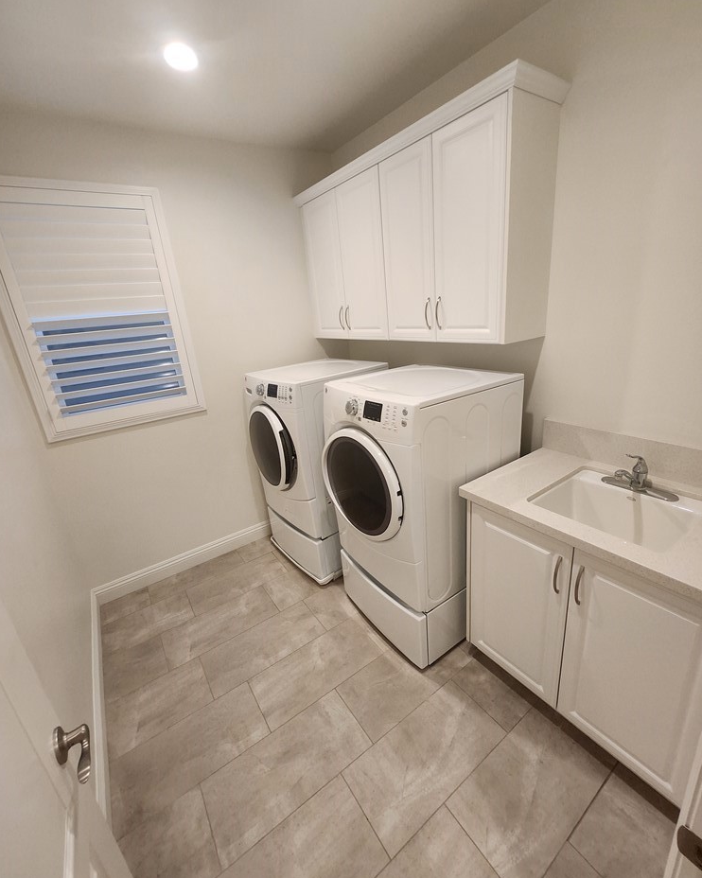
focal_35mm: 14
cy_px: 436
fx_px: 364
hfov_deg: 88.0
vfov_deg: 100.7
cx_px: 354
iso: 200
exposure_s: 1/60
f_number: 2.2
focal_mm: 1.74
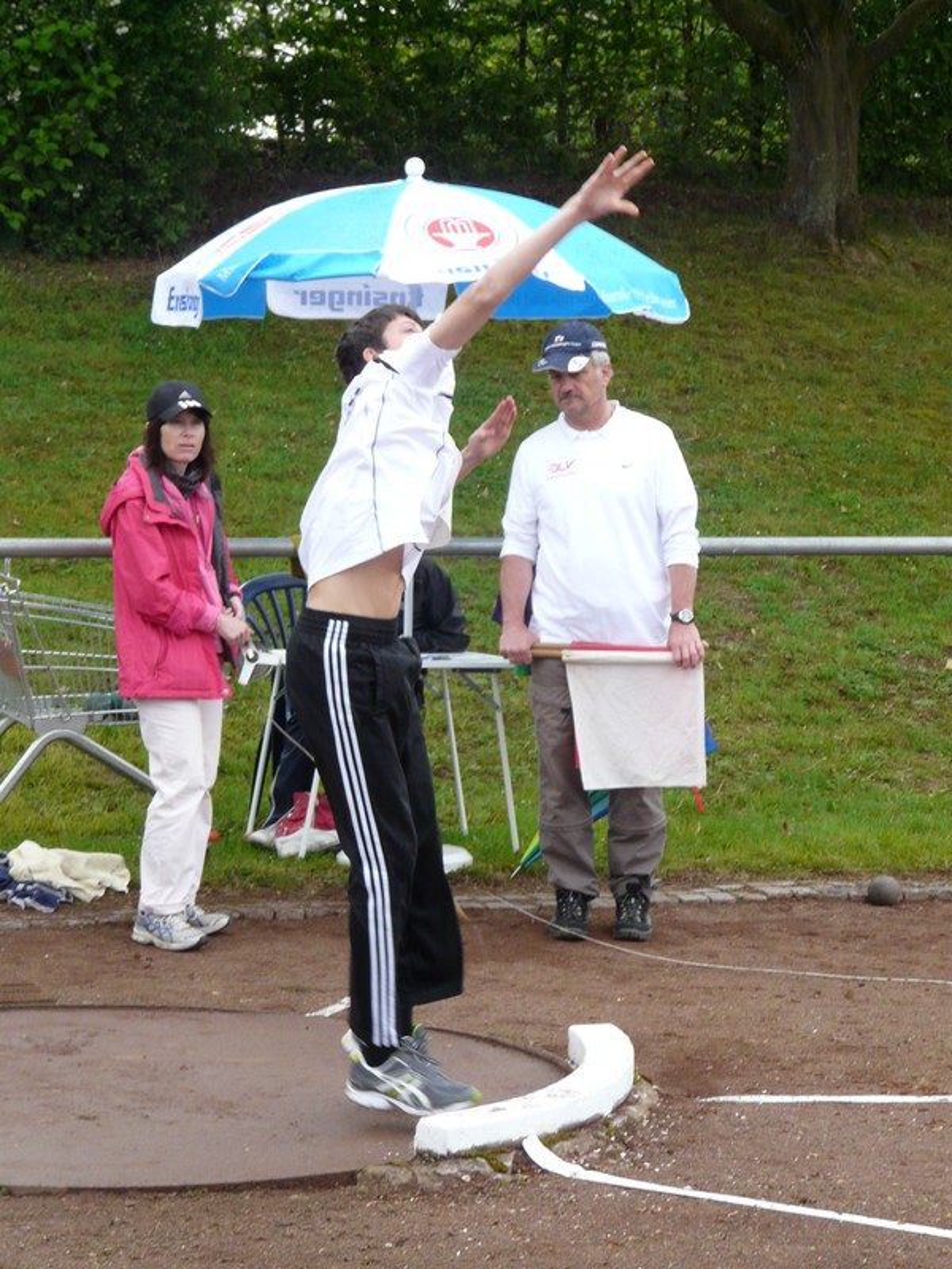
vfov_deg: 18.9
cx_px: 476
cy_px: 634
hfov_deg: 14.2
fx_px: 3814
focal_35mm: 104
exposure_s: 1/250
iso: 200
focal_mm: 17
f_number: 3.6
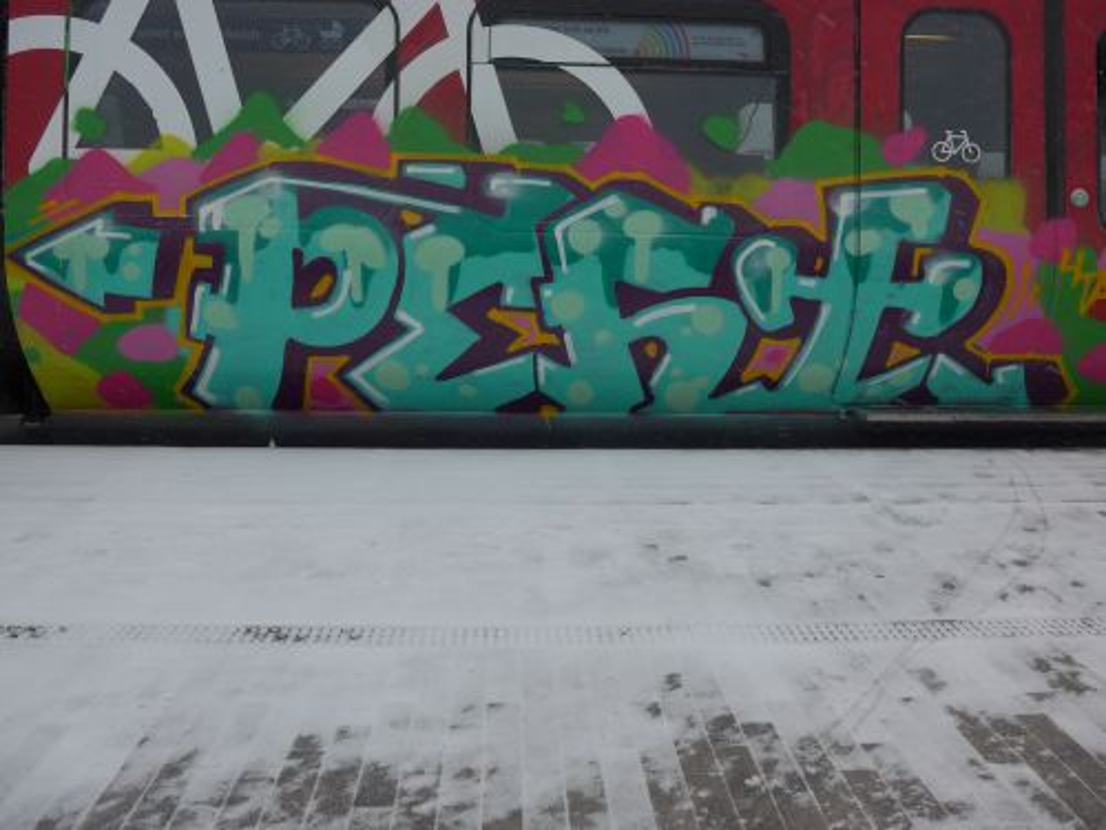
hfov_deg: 61.7
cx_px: 553
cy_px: 415
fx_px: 927
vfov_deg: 48.2
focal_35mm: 29
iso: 80
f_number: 2.8
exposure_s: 1/200
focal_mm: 6
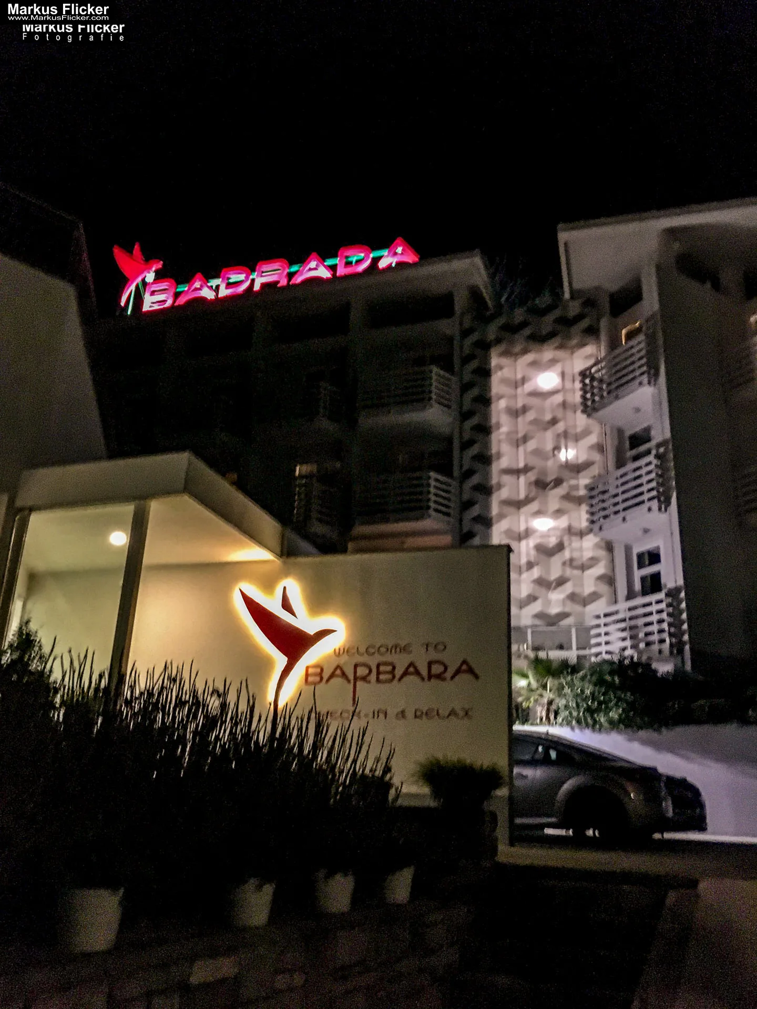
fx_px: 846
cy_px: 504
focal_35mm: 29
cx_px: 378
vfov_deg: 61.7
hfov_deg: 48.2
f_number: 2.2
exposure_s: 1/17
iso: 640
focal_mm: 4.15
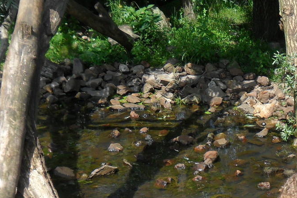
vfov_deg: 16.3
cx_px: 334
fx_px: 660
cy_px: 245
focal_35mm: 80
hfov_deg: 23.6
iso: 100
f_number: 3.7
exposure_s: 1/500
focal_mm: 5.7
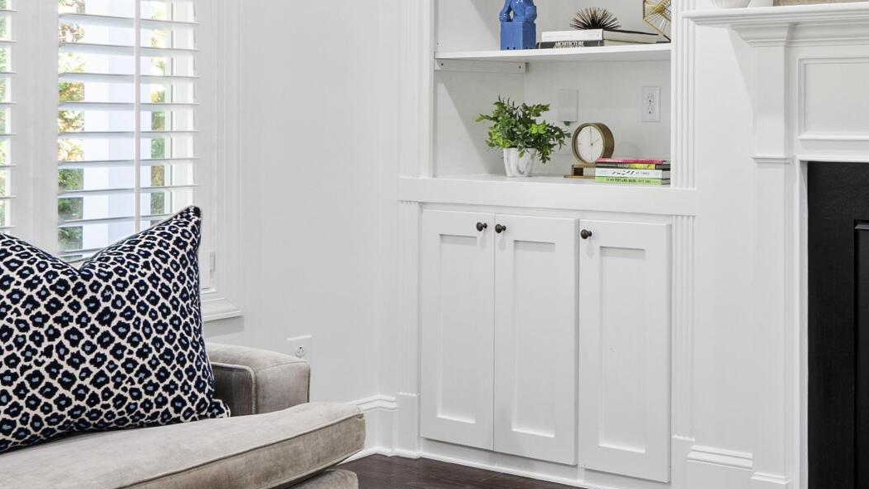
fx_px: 1037
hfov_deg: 38.0
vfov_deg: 26.4
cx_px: 951
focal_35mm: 45
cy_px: 159
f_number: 8
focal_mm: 10
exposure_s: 1.3
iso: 100
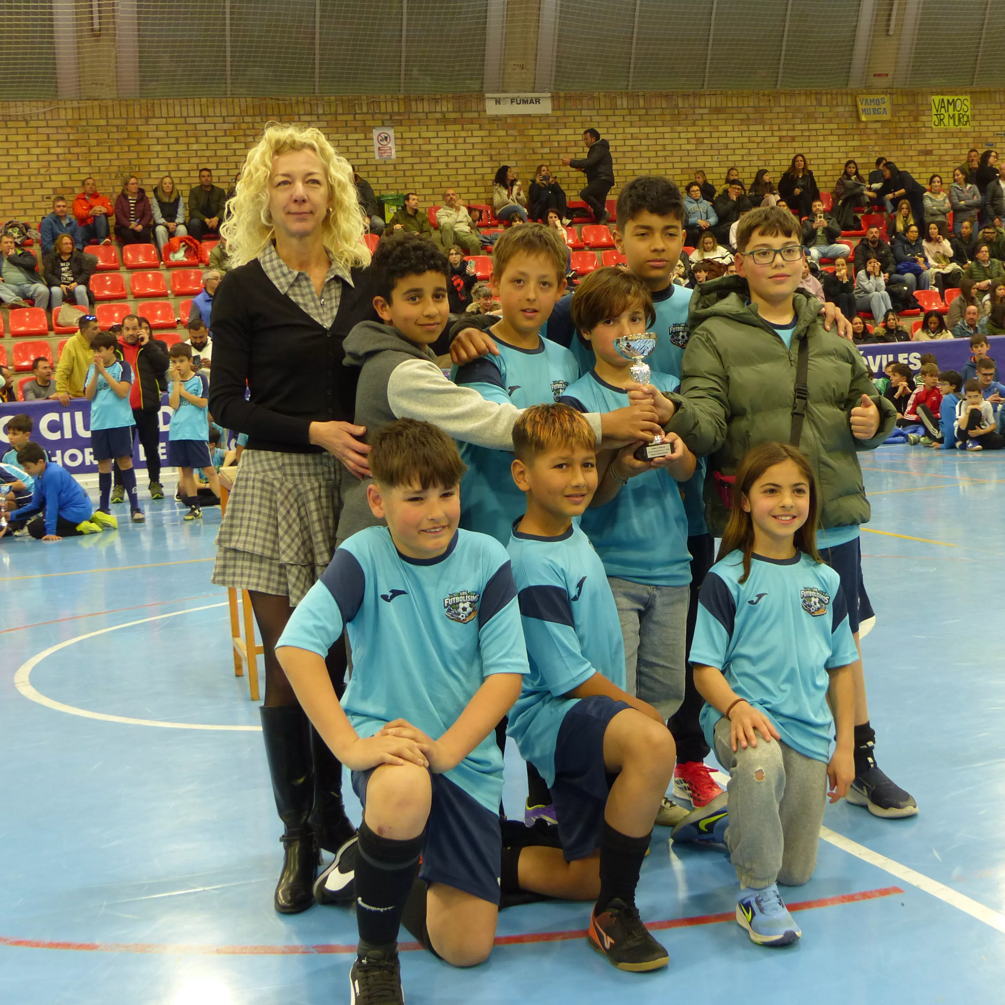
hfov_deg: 32.7
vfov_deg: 32.8
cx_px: 583
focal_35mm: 52
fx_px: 1708
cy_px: 504
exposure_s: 1/30
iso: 200
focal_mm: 7.8
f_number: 2.8
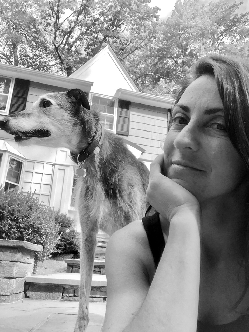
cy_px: 166
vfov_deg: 58.4
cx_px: 124
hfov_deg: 45.4
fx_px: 297
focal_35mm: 31
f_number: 2.2
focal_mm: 2.65
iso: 32
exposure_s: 1/251
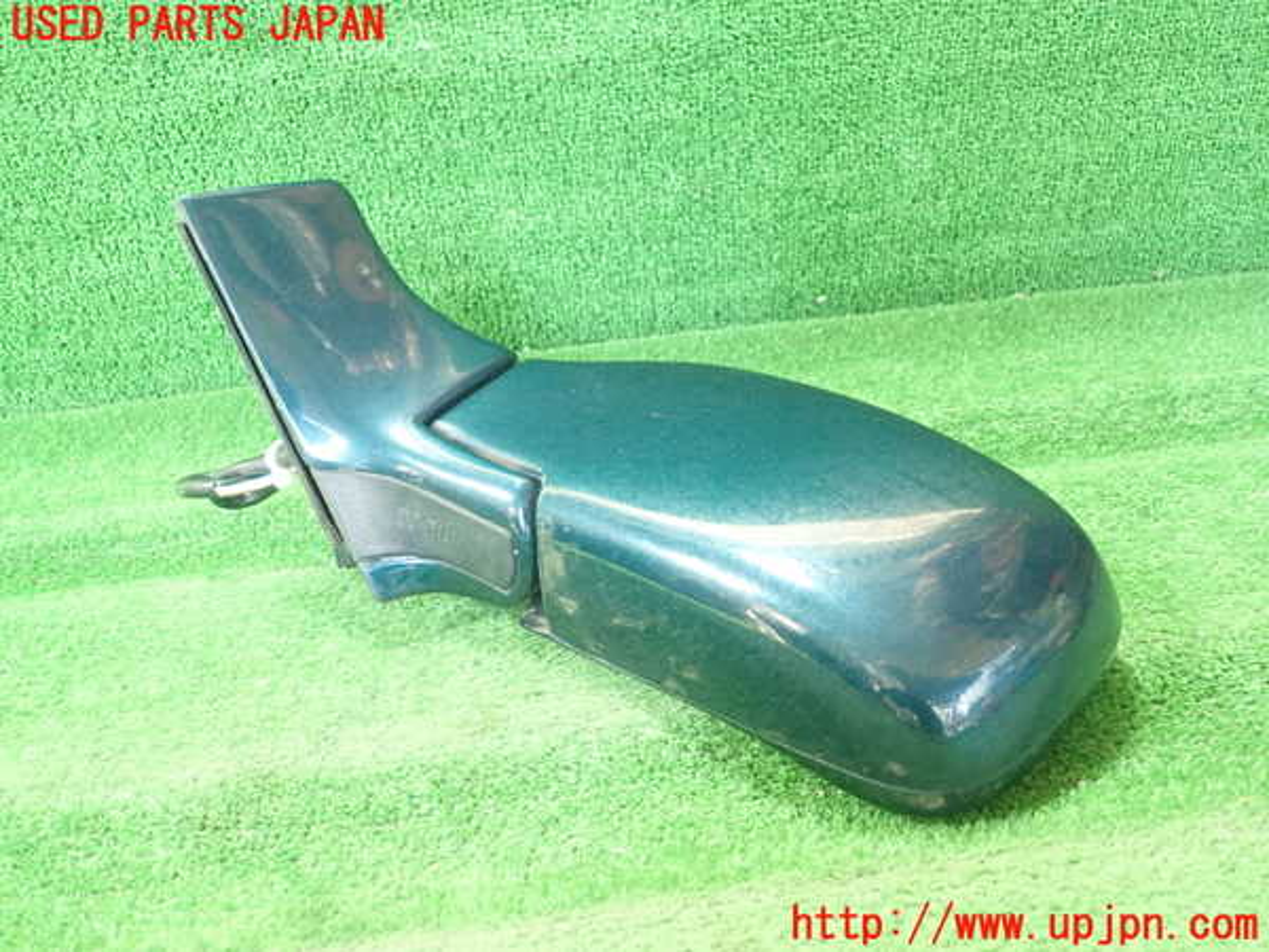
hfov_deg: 60.0
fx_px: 1100
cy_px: 476
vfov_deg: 46.8
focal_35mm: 30
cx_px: 634
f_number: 2.3
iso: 800
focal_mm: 5.5
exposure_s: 1/80
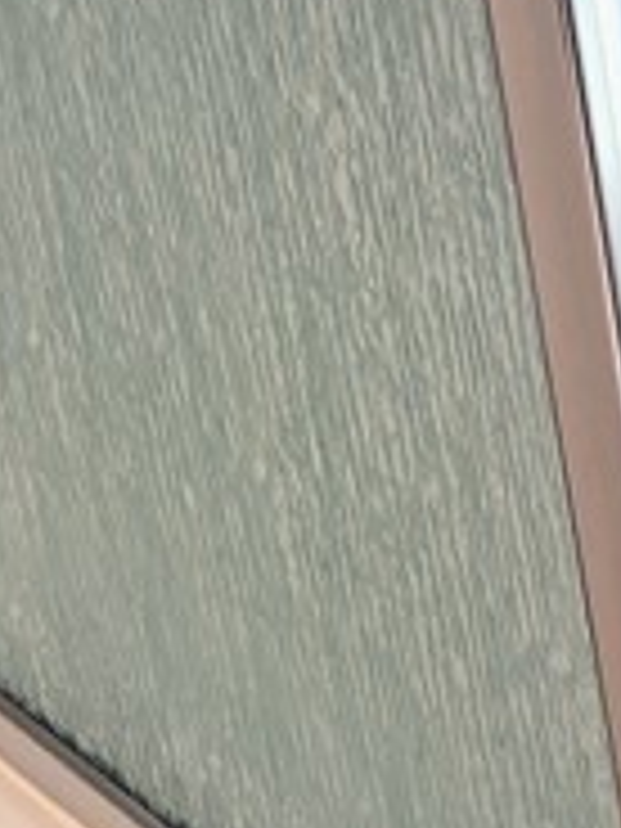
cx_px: 1786
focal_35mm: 145
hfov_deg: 8.7
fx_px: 3468
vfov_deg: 13.5
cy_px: 796
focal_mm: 5.96
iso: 125
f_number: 1.6
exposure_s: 1/60
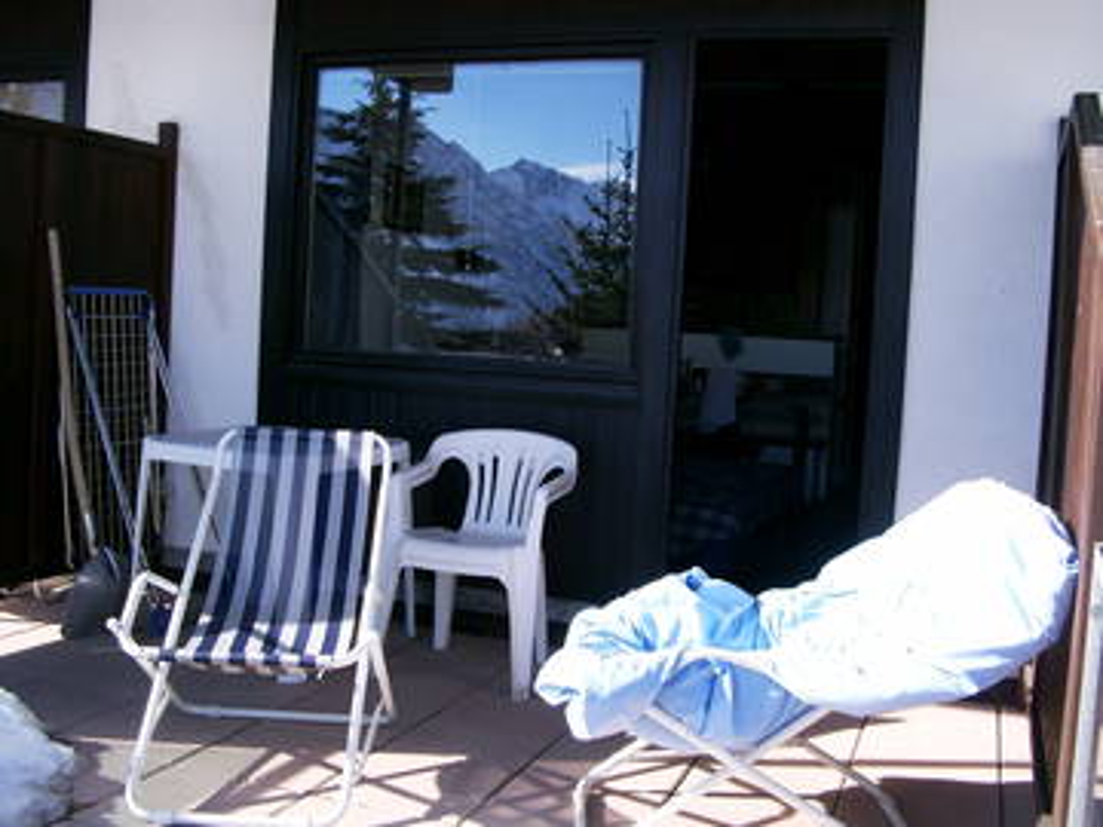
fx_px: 1179
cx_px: 552
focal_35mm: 37
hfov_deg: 50.1
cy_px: 414
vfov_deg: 38.7
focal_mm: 7.6
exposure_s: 1/320
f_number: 5
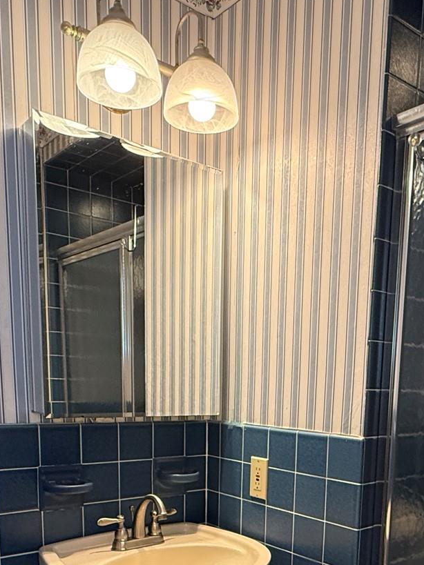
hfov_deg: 40.5
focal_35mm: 35
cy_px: 477
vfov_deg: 48.6
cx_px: 260
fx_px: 572
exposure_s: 1/120
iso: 320
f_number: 2.2
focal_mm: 2.22
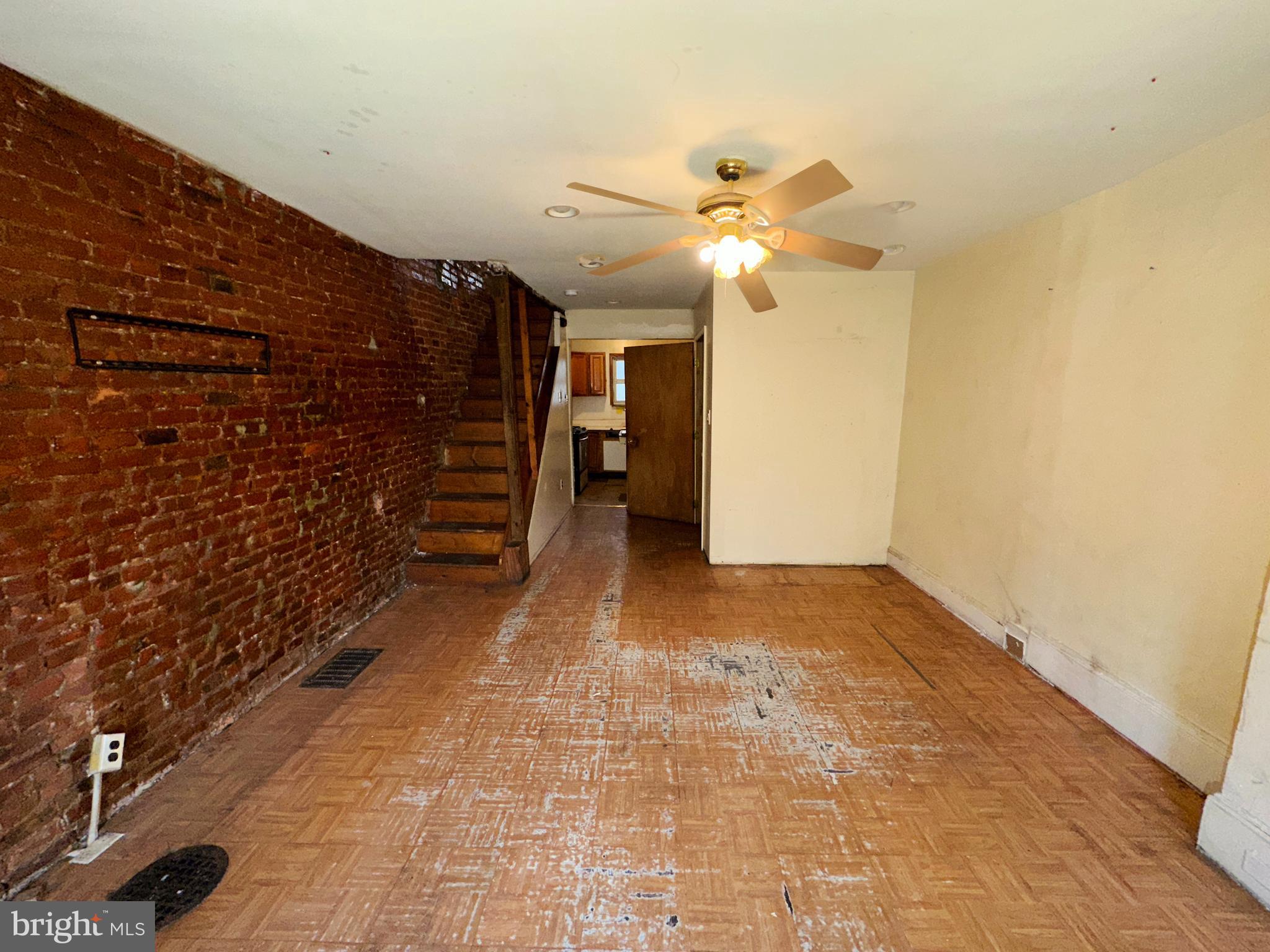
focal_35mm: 14
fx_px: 514
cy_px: 476
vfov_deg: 85.7
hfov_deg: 102.1
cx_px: 635
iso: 80
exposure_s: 1/66
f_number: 2.2
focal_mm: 2.22
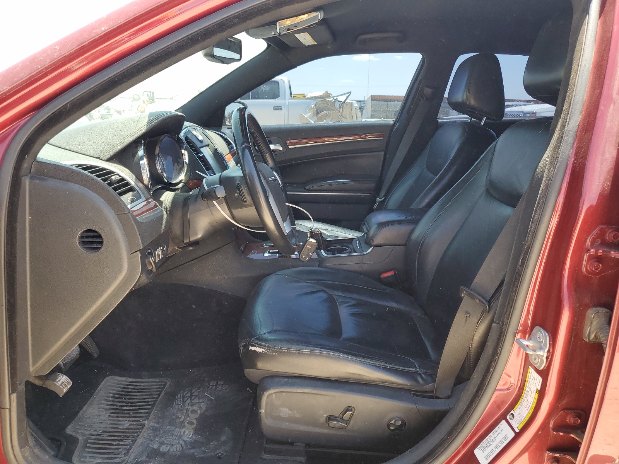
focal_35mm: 26
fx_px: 465
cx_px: 310
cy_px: 232
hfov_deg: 67.3
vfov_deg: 53.1
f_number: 1.5
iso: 50
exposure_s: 1/345
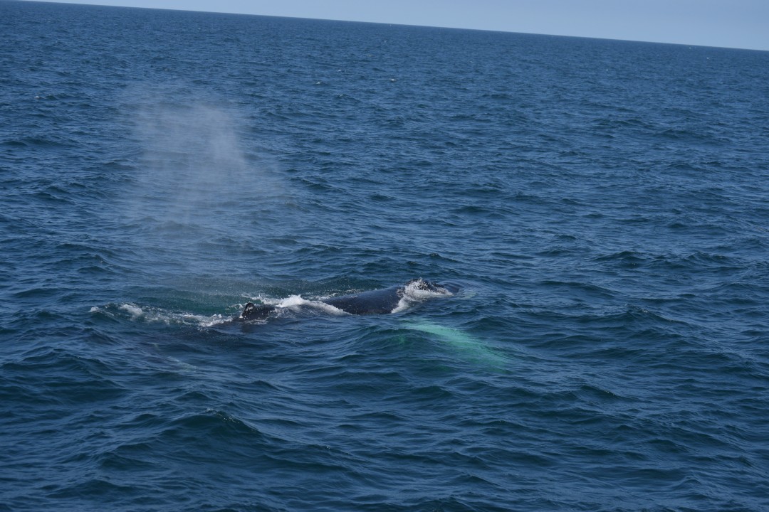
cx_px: 384
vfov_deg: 14.7
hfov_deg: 21.9
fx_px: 1986
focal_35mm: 93
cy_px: 256
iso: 200
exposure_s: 1/1600
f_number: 5.6
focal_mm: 62
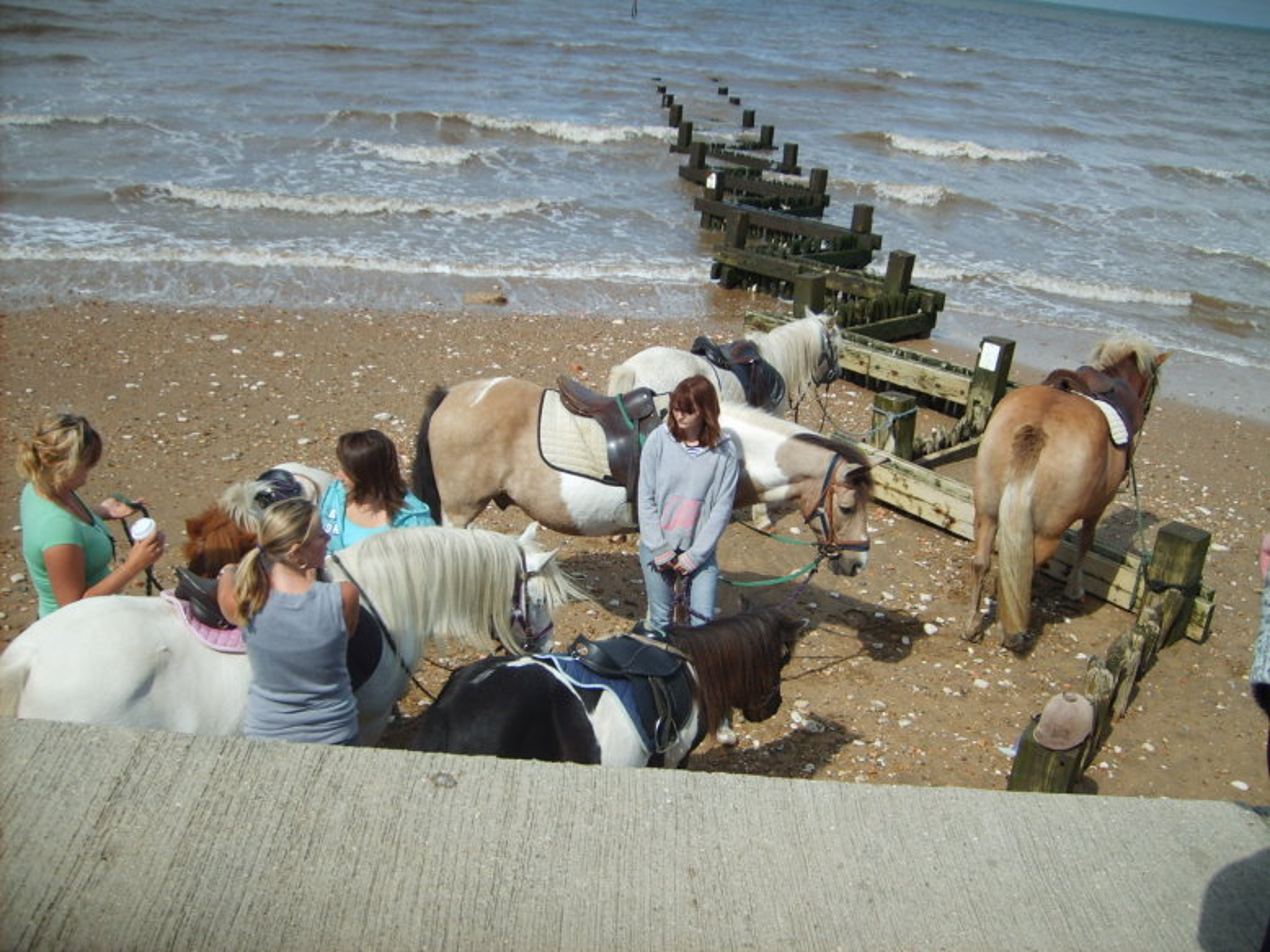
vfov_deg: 40.7
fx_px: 1284
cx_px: 635
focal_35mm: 35
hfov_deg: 52.6
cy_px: 476
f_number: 7.1
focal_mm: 5.8
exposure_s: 1/250
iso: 50
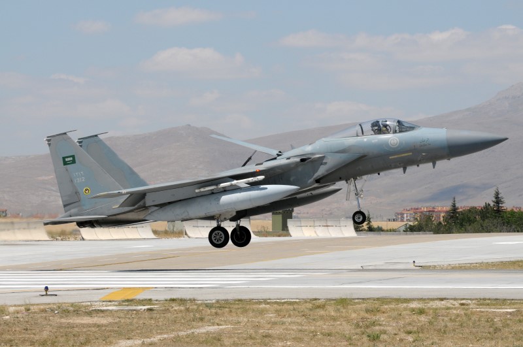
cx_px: 262
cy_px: 174
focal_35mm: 174
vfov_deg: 7.9
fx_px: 2524
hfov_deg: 11.8
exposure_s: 1/2000
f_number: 9
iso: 400
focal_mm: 116
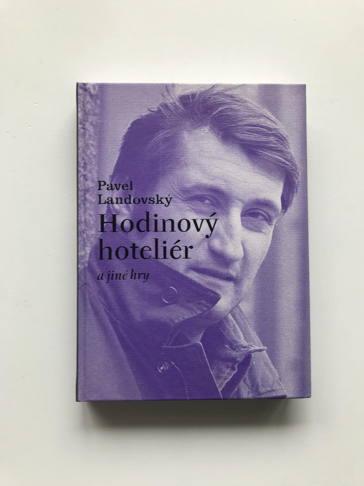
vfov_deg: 63.4
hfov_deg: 49.7
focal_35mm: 28
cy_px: 243
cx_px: 182
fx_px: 393
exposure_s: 1/50
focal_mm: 3.99
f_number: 1.8
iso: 32
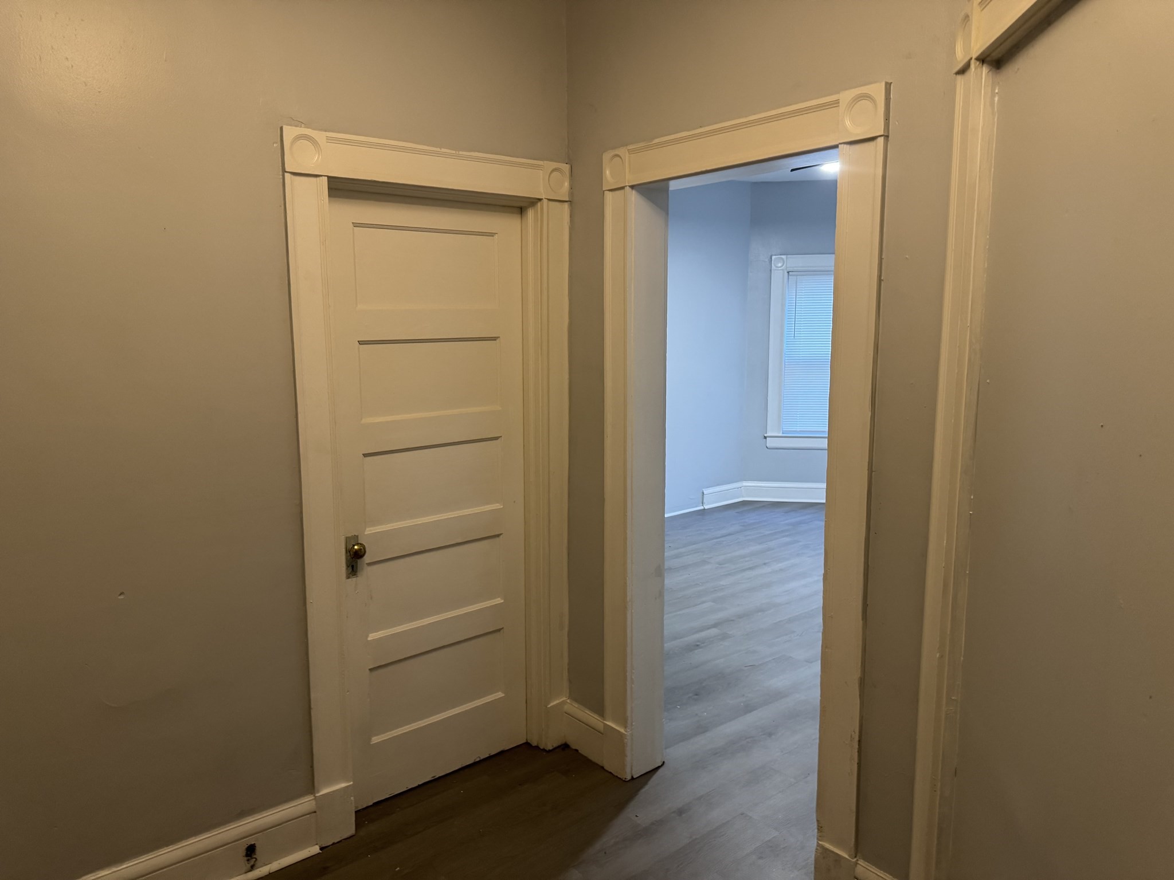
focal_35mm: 24
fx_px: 814
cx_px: 587
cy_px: 440
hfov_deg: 71.6
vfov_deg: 56.8
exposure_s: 1/60
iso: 500
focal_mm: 6.76
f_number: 1.78
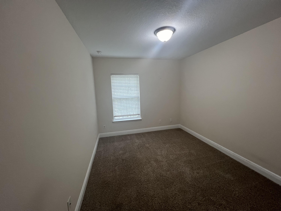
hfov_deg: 106.2
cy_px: 106
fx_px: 106
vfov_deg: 89.9
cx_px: 140
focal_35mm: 13
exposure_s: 1/120
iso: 200
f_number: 1.8
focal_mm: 1.57
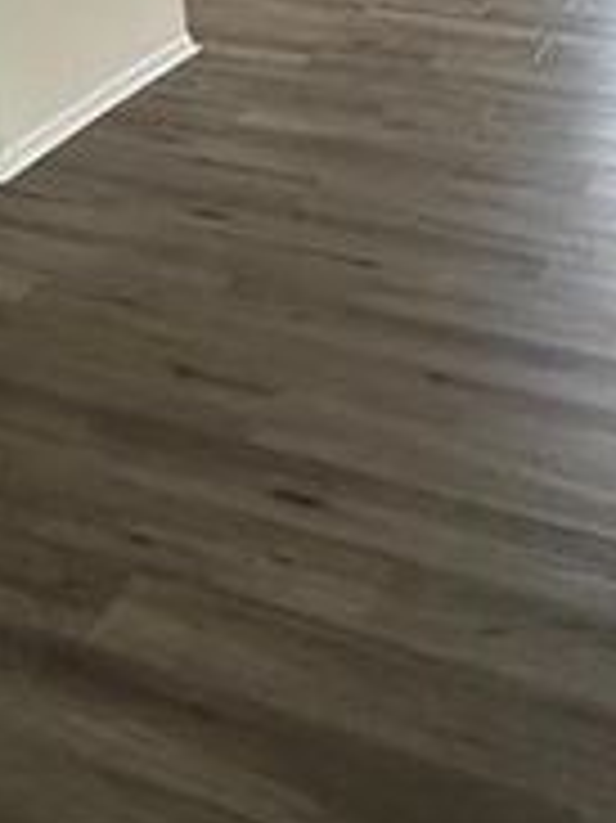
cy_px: 115
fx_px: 1211
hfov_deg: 28.1
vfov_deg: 35.7
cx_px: 463
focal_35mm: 51
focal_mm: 2.22
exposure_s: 1/60
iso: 640
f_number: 2.2
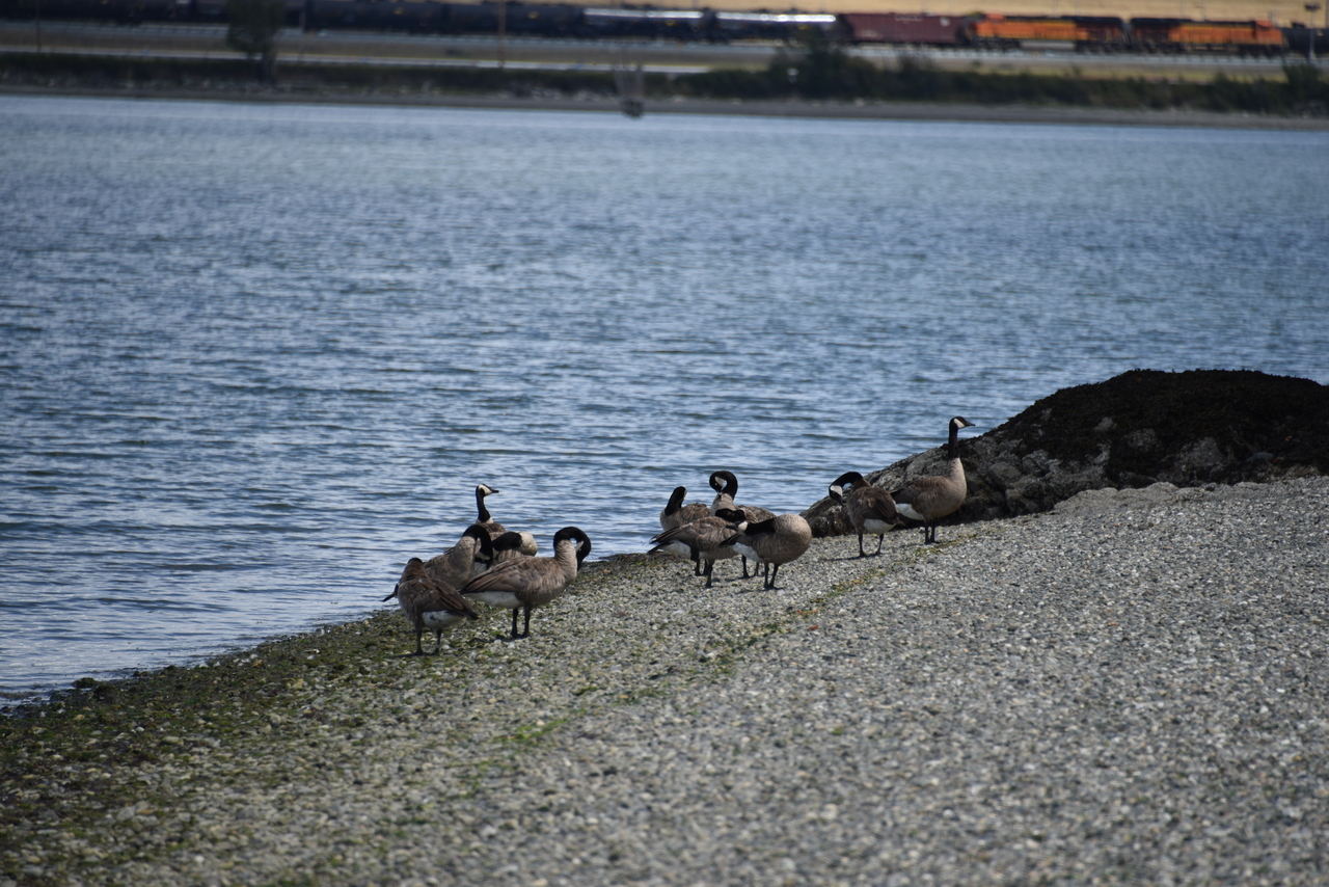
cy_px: 444
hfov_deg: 6.9
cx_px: 664
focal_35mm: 300
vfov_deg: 4.6
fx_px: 11077
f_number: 5.6
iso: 125
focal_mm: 300
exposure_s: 1/640
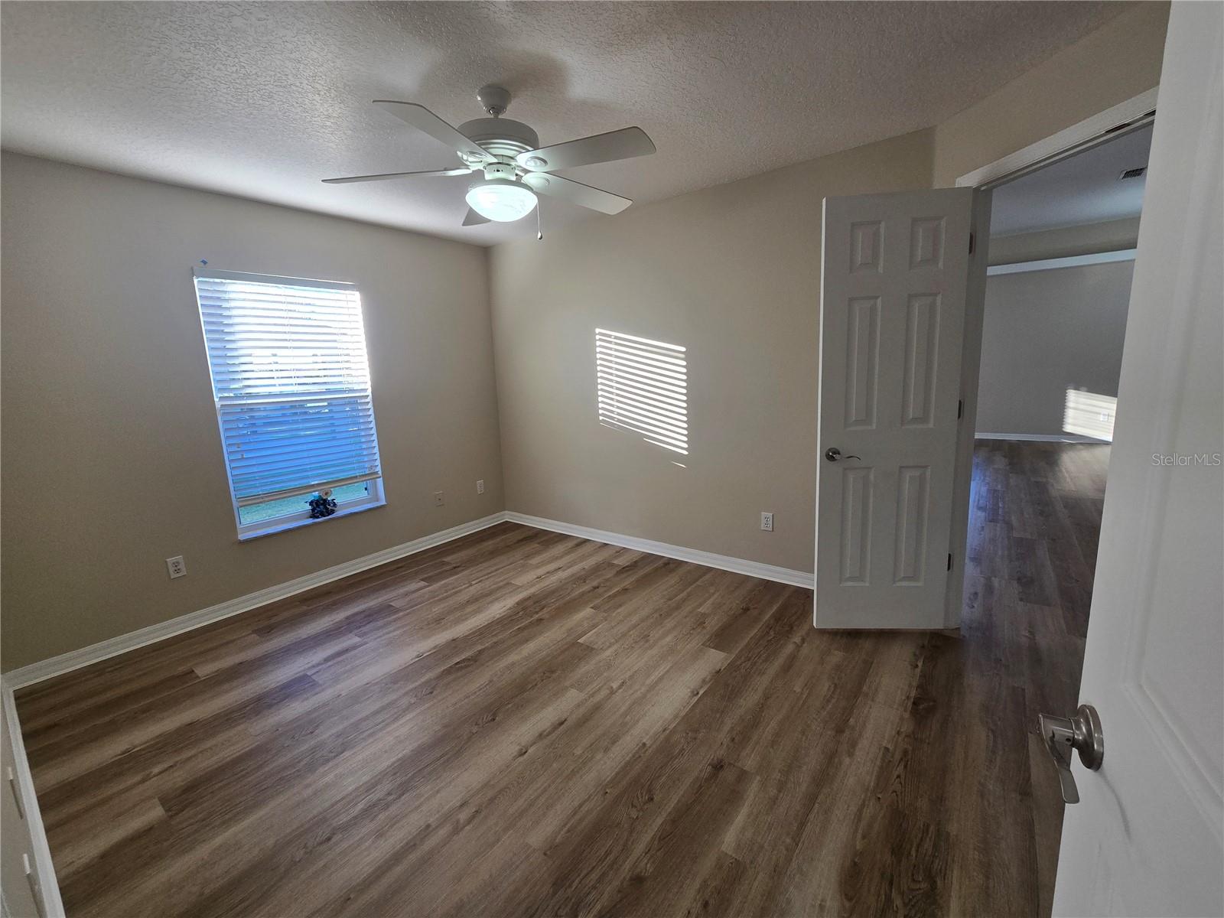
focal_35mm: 13
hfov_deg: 106.2
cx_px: 612
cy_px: 459
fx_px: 460
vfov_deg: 89.9
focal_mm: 2.2
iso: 80
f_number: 2.2
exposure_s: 1/120
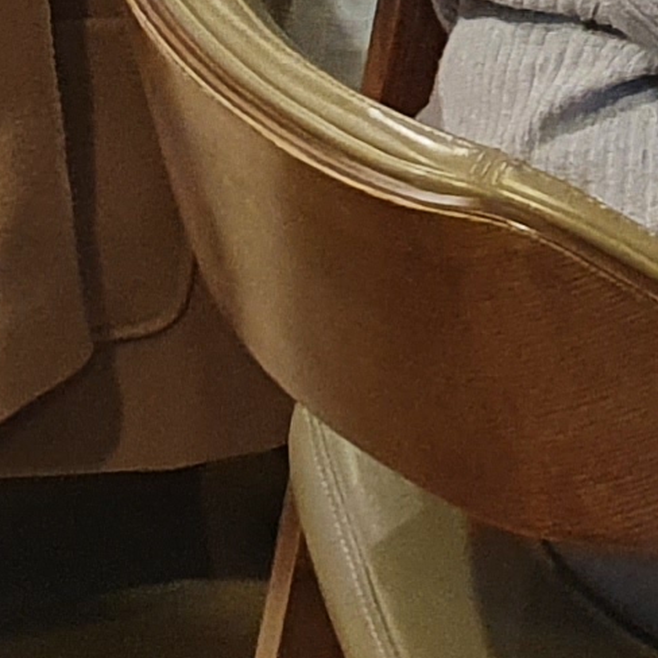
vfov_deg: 8.2
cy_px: -1091
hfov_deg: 8.7
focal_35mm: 190
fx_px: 4086
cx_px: 1350
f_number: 1.5
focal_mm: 4.32
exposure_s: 1/40
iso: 200
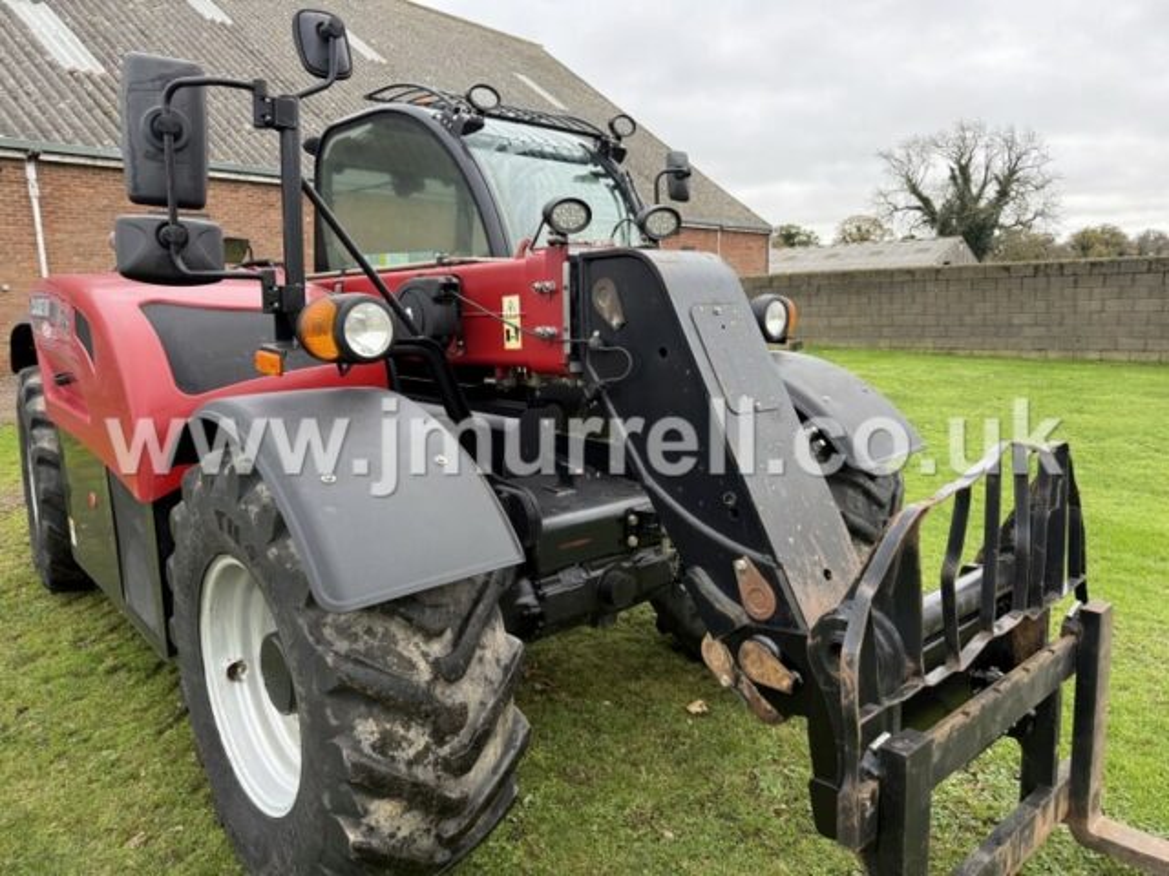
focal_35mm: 24
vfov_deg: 56.8
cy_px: 438
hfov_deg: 71.6
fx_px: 810
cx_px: 584
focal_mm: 6.76
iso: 100
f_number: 1.78
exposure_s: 1/325
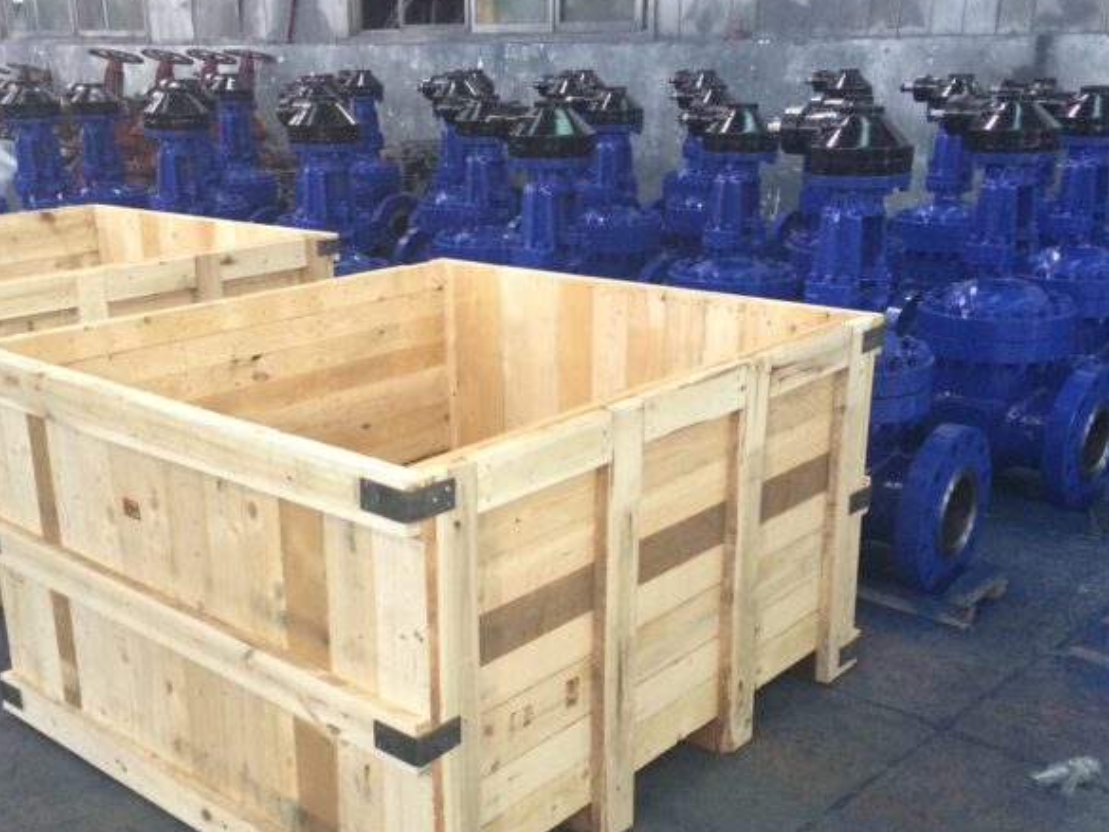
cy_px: 479
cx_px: 508
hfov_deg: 45.7
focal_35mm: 41
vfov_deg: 35.1
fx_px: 1314
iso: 320
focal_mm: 4.12
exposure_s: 1/24
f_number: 2.2
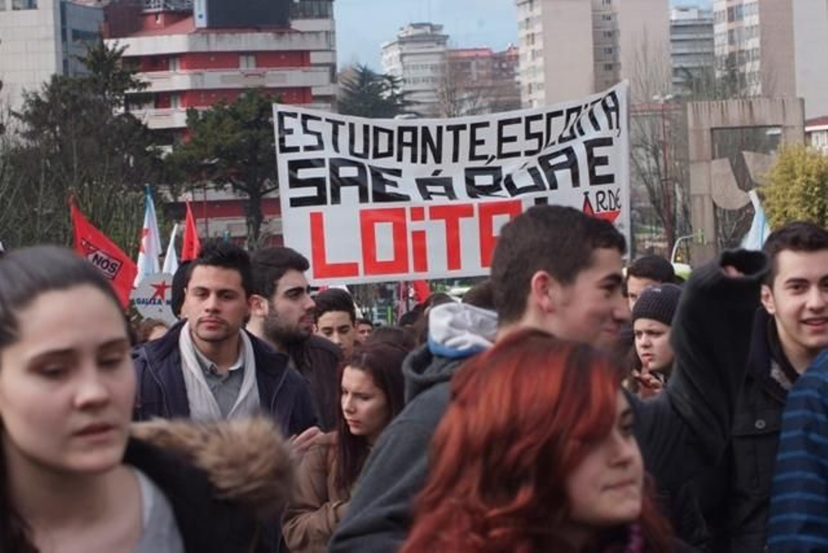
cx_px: 414
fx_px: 3796
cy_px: 276
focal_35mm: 165
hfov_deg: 12.4
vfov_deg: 8.3
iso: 640
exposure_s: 1/320
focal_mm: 110
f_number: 9
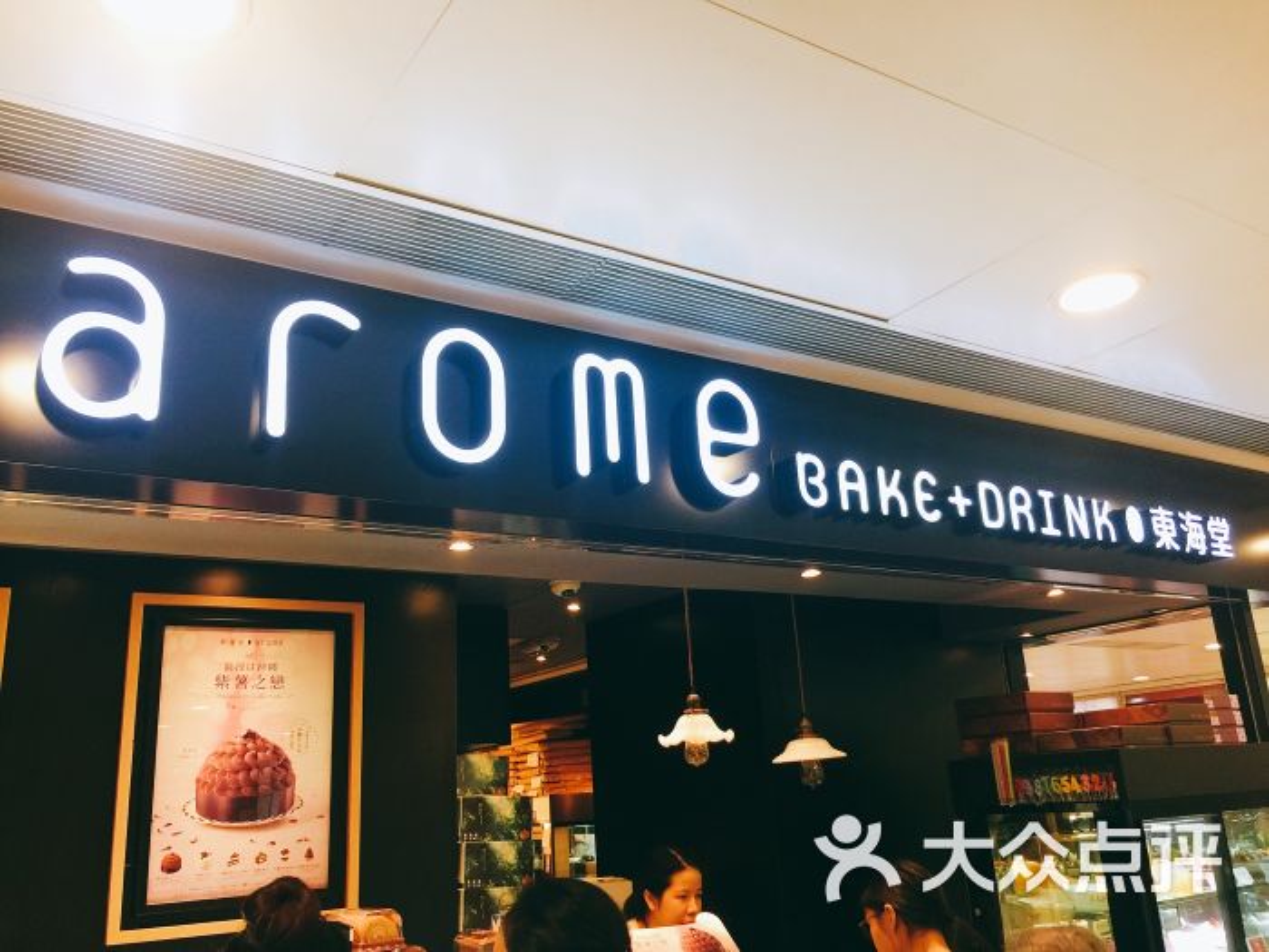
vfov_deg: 48.2
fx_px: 1063
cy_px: 476
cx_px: 634
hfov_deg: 61.7
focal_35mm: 29
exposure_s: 1/33
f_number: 2.2
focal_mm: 4.15
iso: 40
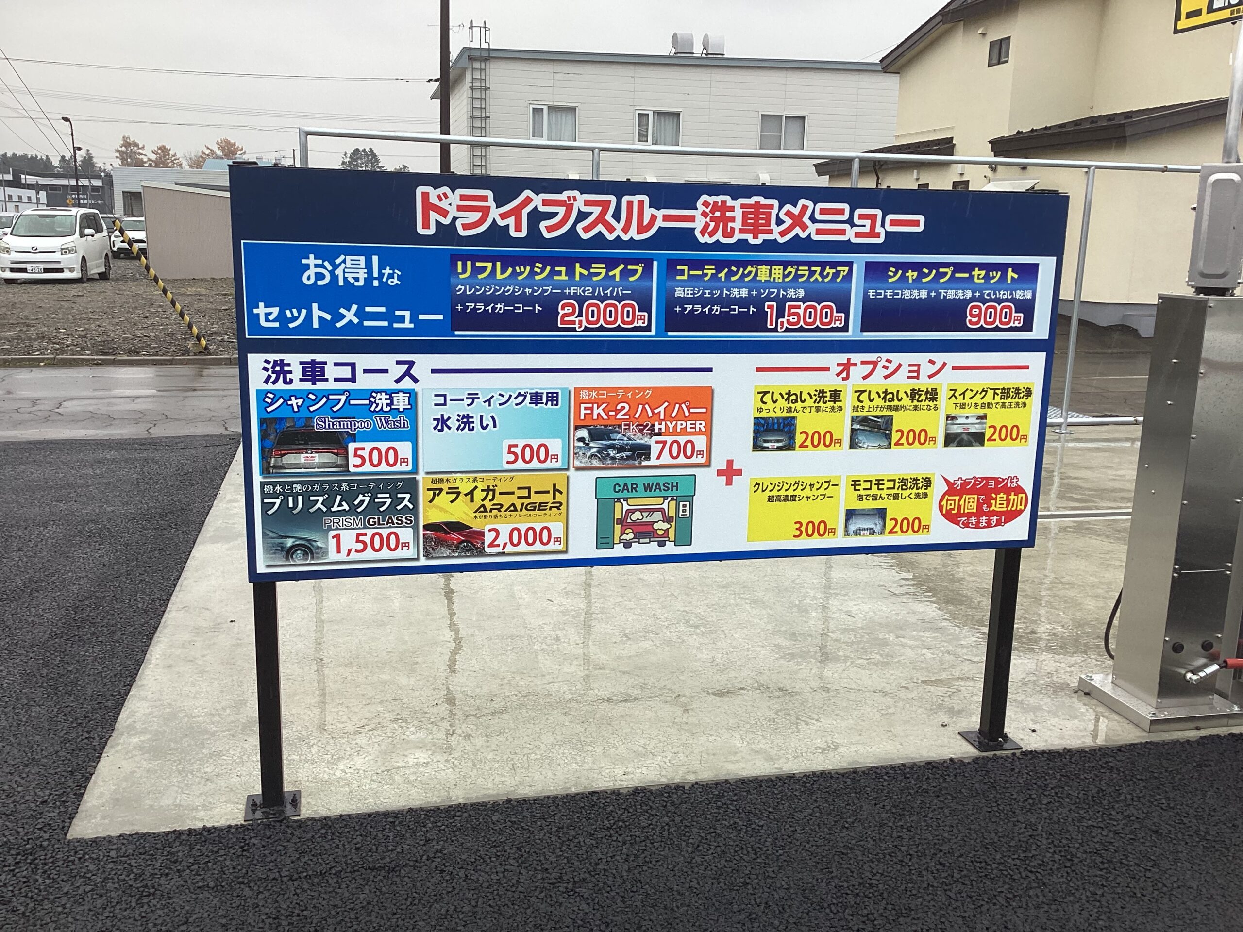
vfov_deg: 45.4
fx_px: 1113
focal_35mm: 31
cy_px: 466
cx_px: 622
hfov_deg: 58.4
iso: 25
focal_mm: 3.3
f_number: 2.4
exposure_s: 1/260
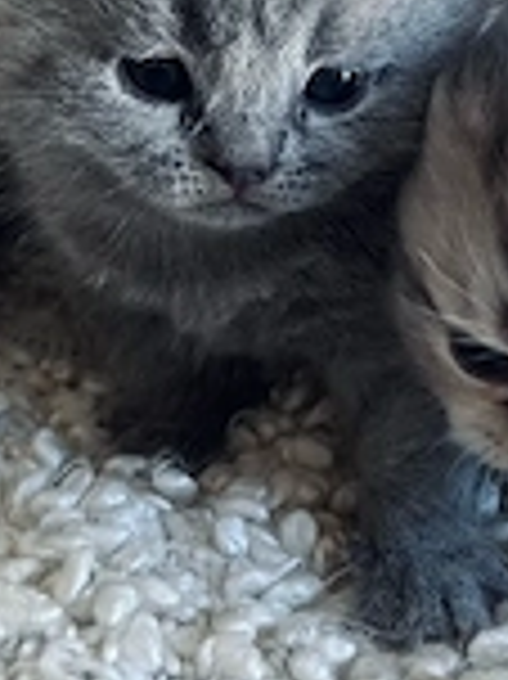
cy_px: 72
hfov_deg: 21.3
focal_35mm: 69
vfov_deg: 27.2
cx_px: 234
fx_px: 1352
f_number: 1.6
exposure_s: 1/91
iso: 125
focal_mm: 5.1
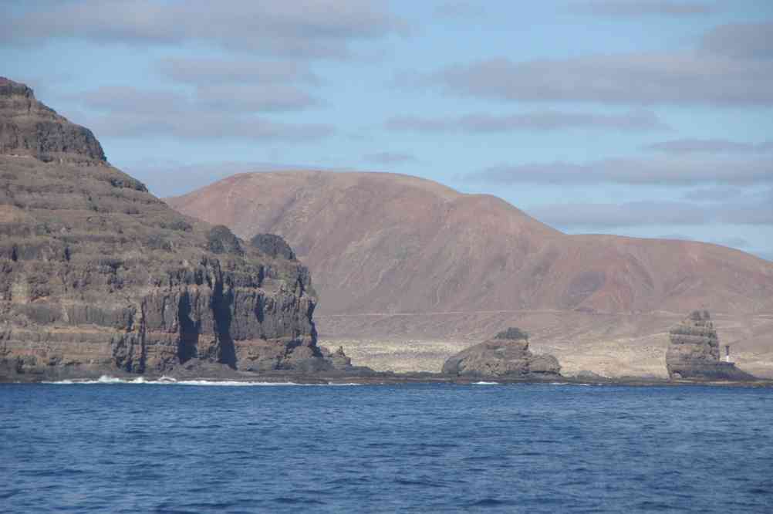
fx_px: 4590
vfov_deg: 6.4
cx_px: 386
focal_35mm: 214
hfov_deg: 9.6
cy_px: 257
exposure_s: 1/250
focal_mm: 142.5
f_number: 9.5
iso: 100
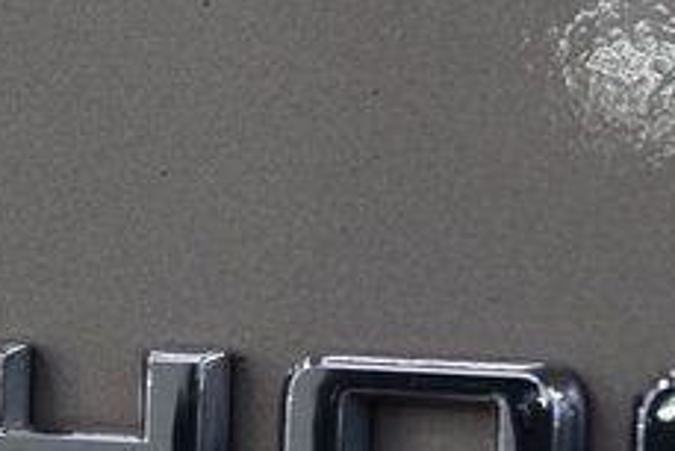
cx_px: 147
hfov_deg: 4.4
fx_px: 8799
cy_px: 529
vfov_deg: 2.9
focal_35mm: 469
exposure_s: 1/30
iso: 640
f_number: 7.1
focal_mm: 70
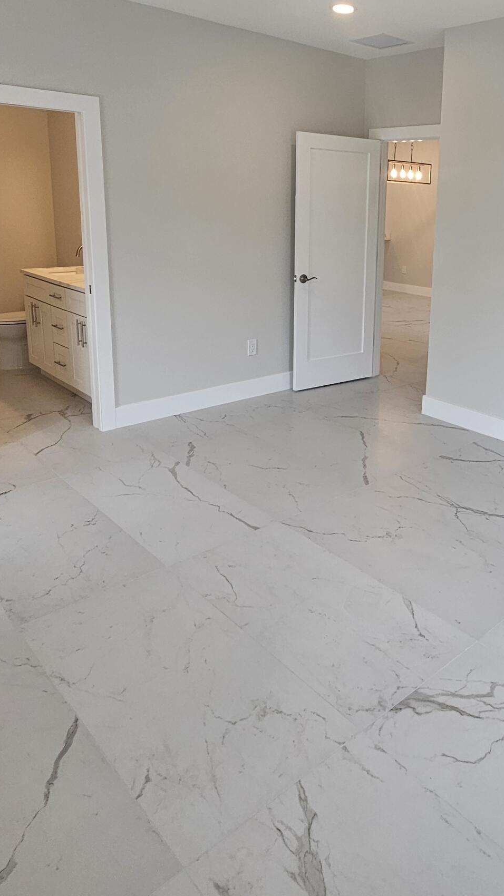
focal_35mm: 25
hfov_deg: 44.9
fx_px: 594
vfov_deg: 72.7
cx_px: 356
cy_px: 332
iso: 80
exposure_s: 1/120
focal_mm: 2.2
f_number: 2.2
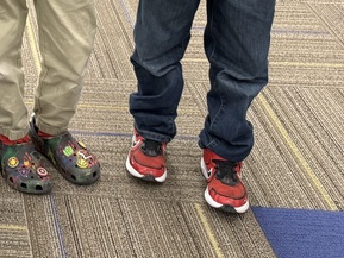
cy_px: -140
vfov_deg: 15.8
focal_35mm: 85
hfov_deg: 19.6
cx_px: -190
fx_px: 845
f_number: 1.78
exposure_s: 1/121
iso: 200
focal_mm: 6.76
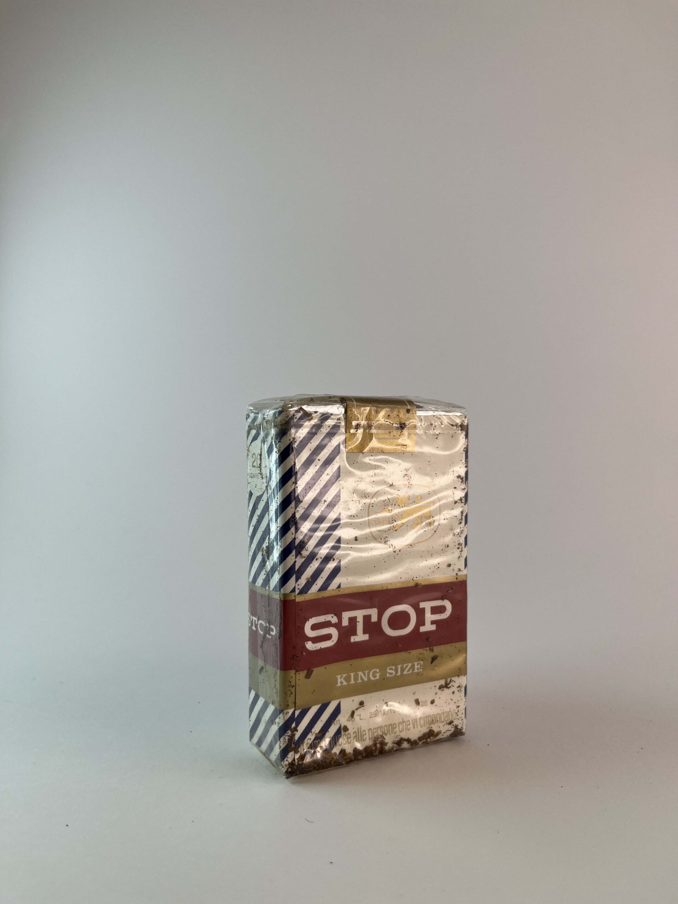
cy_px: 452
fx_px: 679
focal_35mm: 26
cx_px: 339
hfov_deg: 53.1
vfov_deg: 67.3
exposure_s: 1/413
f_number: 1.6
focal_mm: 5.1
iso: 50
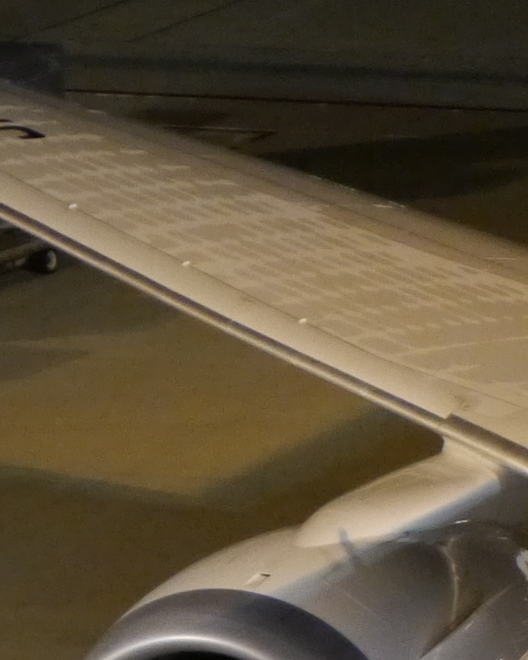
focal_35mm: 450
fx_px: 8790
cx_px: 1353
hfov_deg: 3.4
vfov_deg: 4.3
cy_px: 446
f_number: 5.6
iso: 1600
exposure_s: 1/6
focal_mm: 42
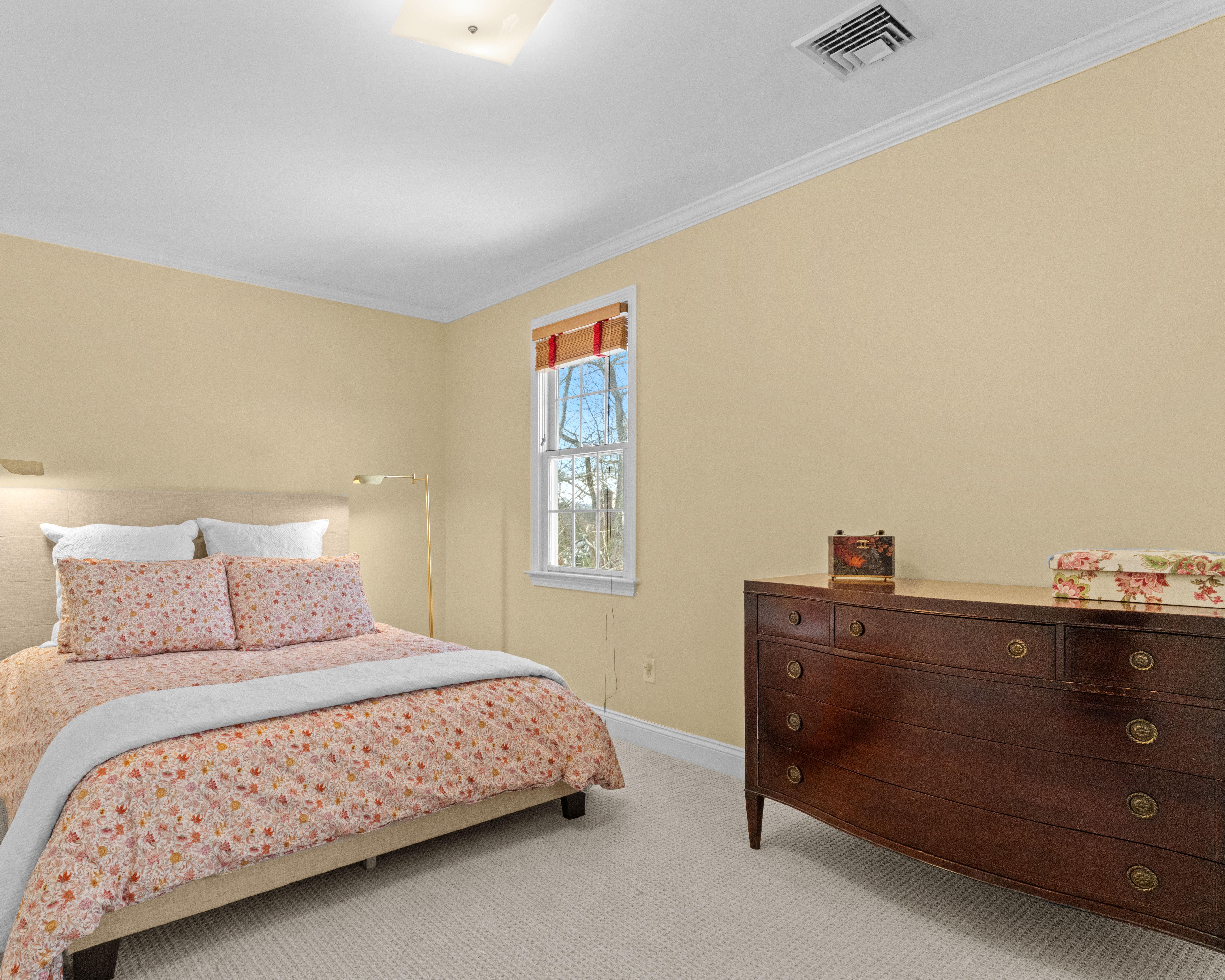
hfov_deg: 80.7
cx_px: 559
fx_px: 719
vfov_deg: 68.5
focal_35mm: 20
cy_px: 513
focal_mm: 16.7
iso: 1600
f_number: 11
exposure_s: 1/10
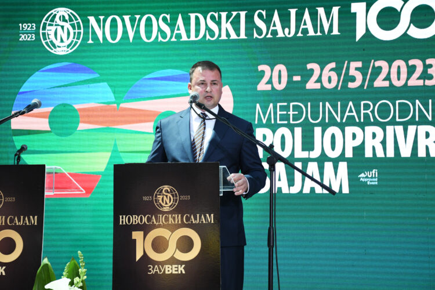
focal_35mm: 75
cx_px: 218
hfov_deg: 27.0
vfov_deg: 18.2
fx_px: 906
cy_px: 145
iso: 1600
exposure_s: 1/1250
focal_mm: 50
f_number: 5.6
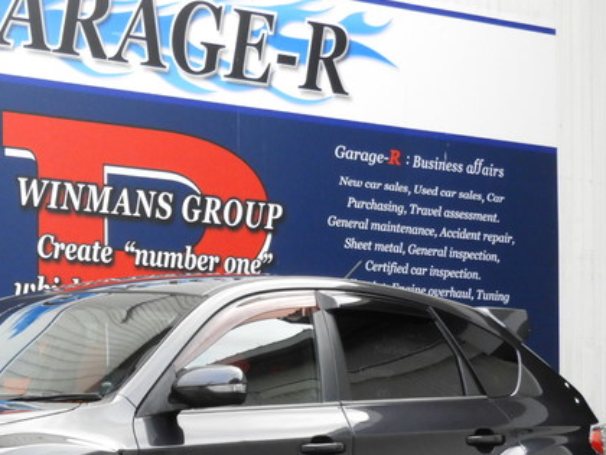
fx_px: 3501
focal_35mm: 200
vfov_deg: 7.4
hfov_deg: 9.9
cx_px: 78
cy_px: 368
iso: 400
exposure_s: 1/60
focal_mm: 18.8
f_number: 4.8
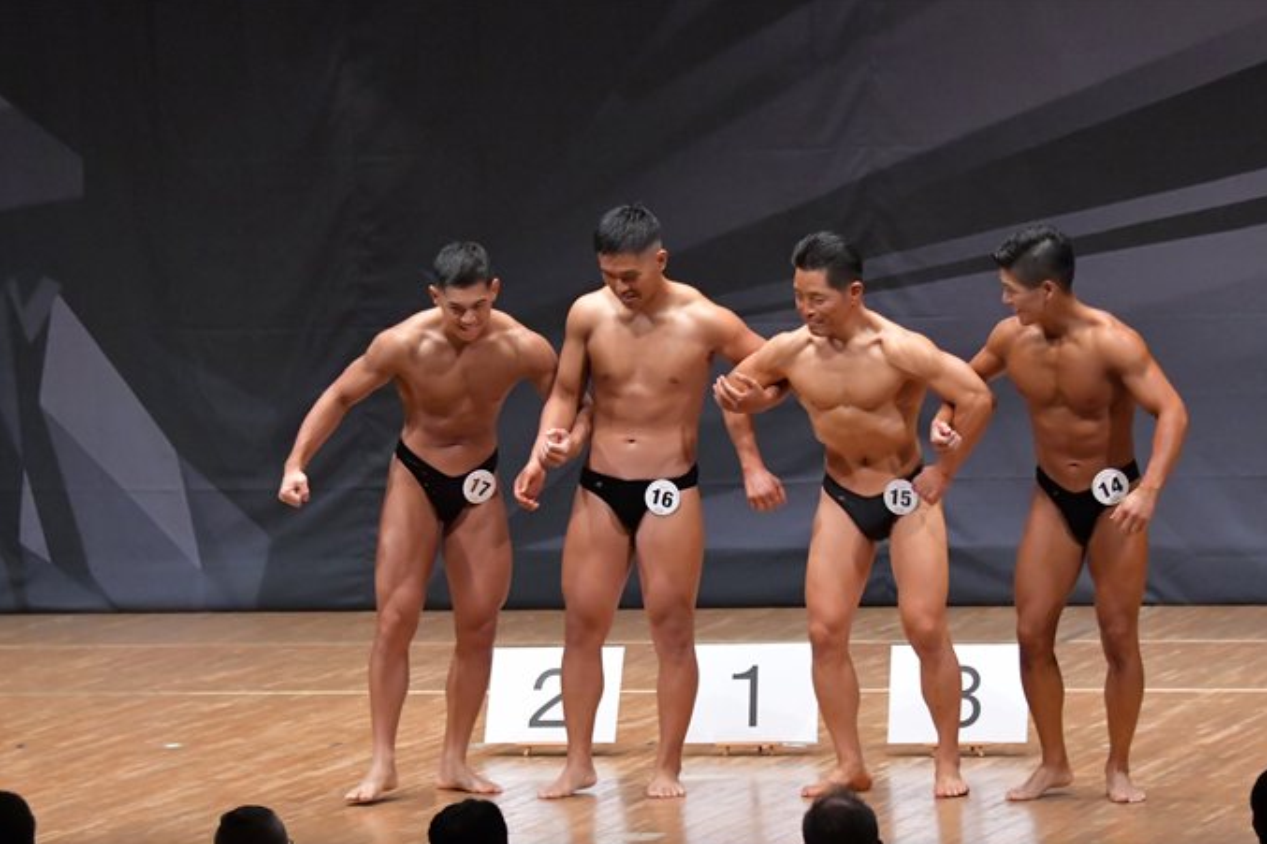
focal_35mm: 214
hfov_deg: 9.6
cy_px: 477
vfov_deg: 6.4
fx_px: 7529
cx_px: 693
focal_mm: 125
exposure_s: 1/400
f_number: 5.6
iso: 8000
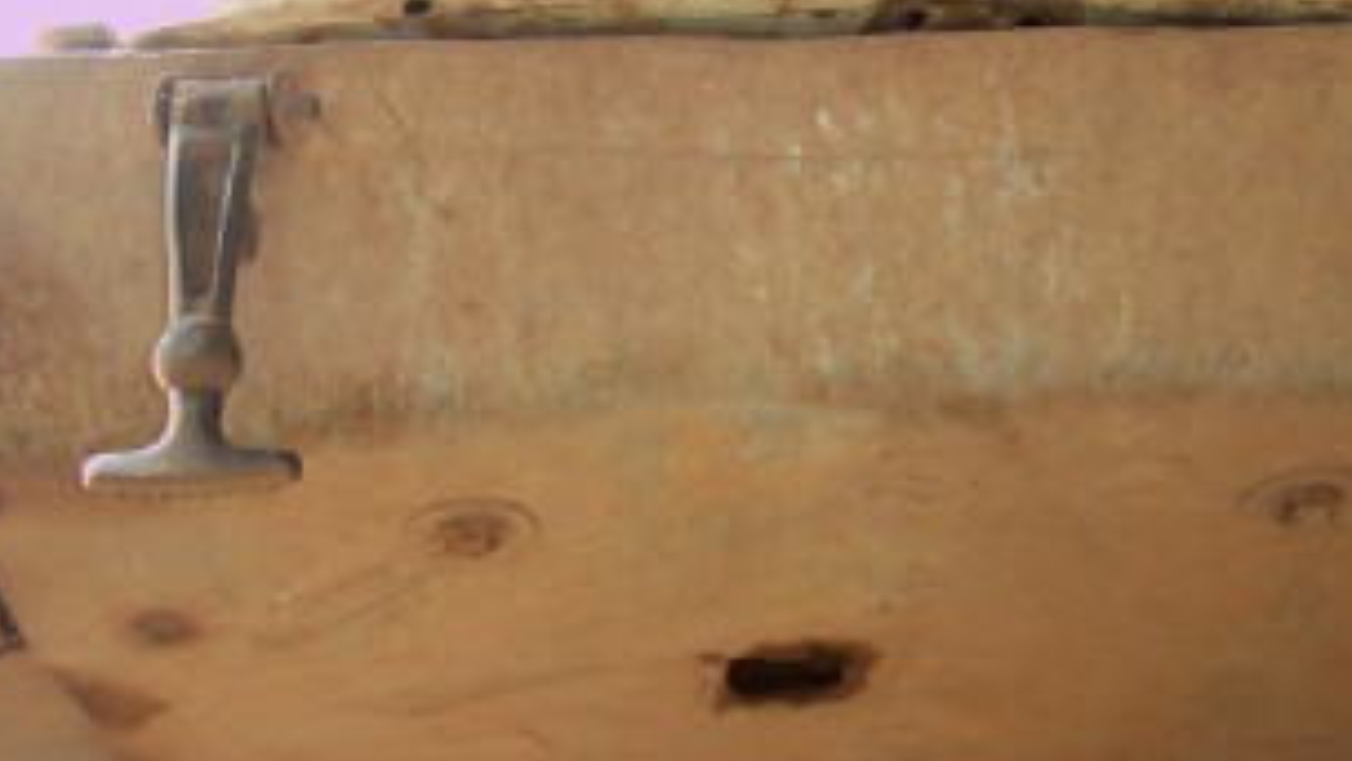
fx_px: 1900
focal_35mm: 53
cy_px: 436
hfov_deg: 39.2
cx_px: 694
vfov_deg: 22.6
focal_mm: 5.6
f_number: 2.8
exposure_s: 1/60
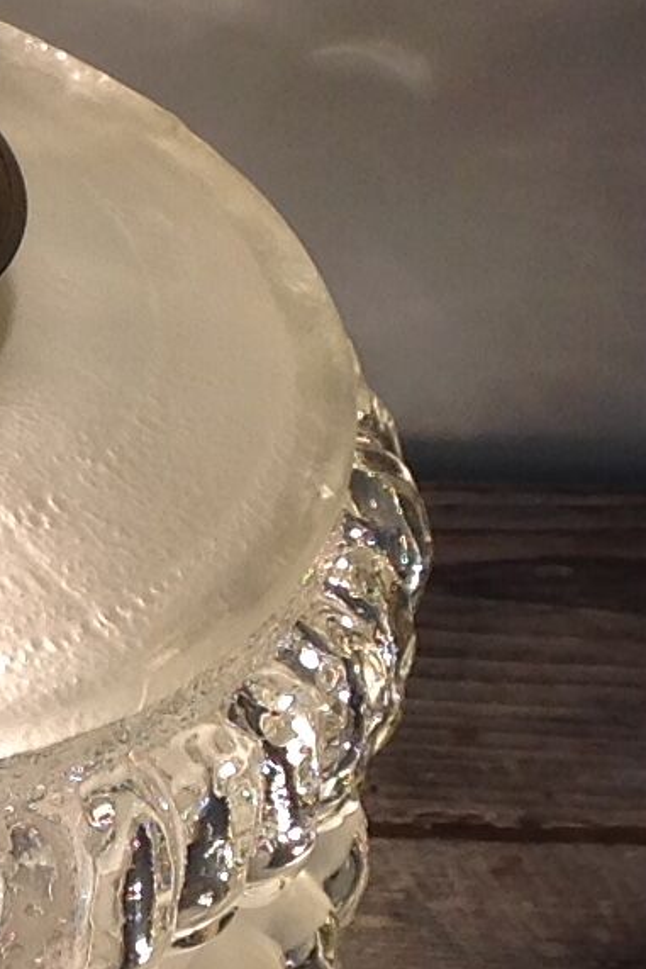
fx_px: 4438
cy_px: 796
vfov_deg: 12.4
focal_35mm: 165
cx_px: -461
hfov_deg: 8.1
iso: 50
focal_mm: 4.28
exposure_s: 1/227
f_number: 2.4
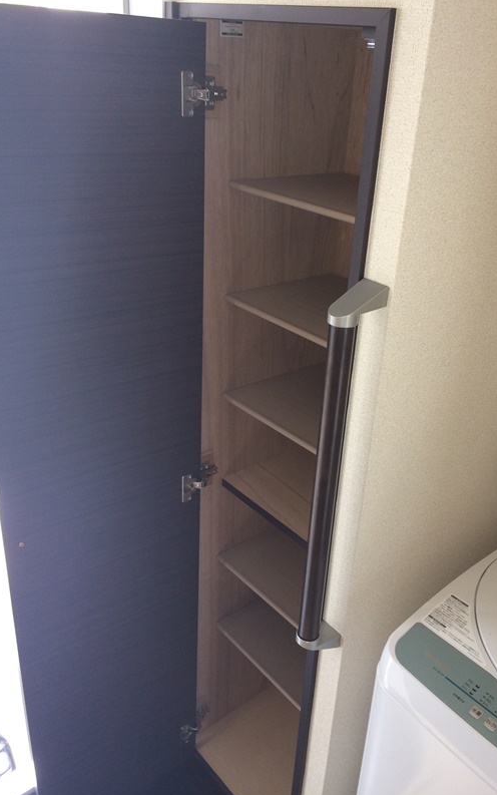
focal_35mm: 31
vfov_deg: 61.2
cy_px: 398
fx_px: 671
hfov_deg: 40.5
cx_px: 295
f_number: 2.2
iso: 32
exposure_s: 1/30
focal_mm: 4.15
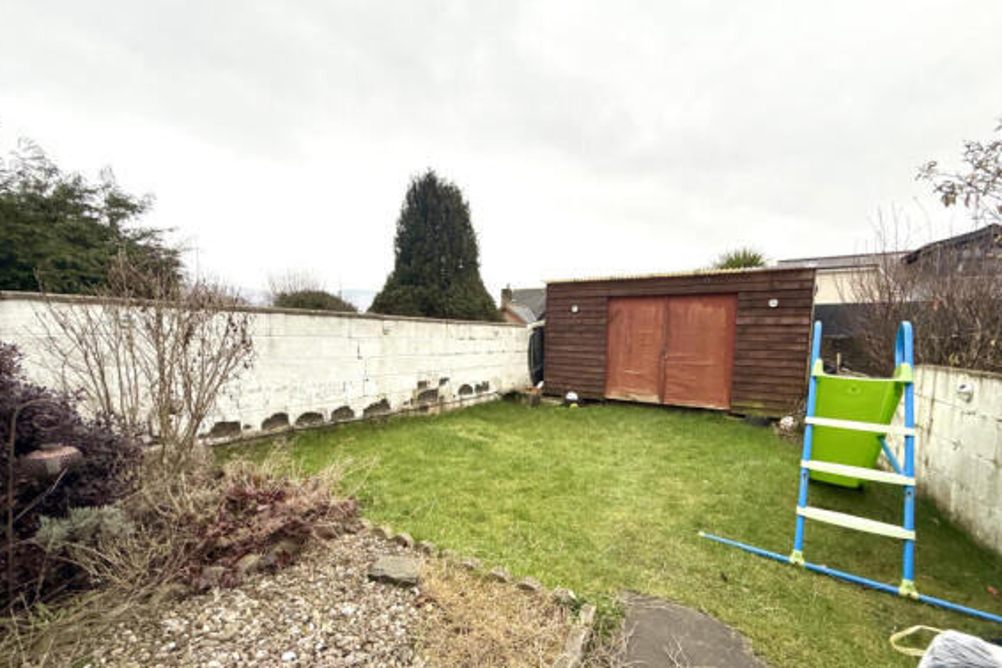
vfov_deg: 77.0
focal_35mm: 15
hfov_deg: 100.4
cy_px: 371
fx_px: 417
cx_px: 489
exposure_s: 1/99
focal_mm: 2.22
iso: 64
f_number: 2.2
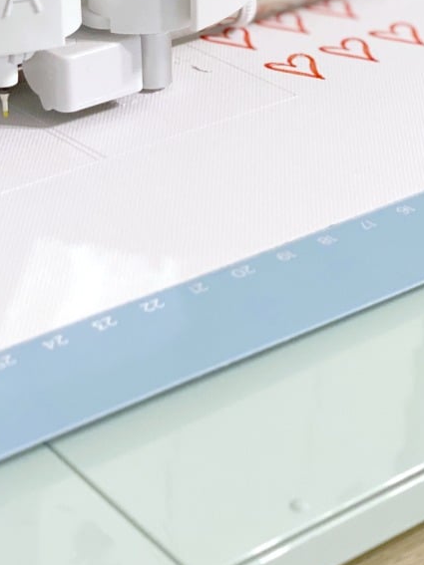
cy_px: 137
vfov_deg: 17.8
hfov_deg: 13.4
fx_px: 1797
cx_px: 262
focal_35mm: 110
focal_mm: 6
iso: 200
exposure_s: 1/40
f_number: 2
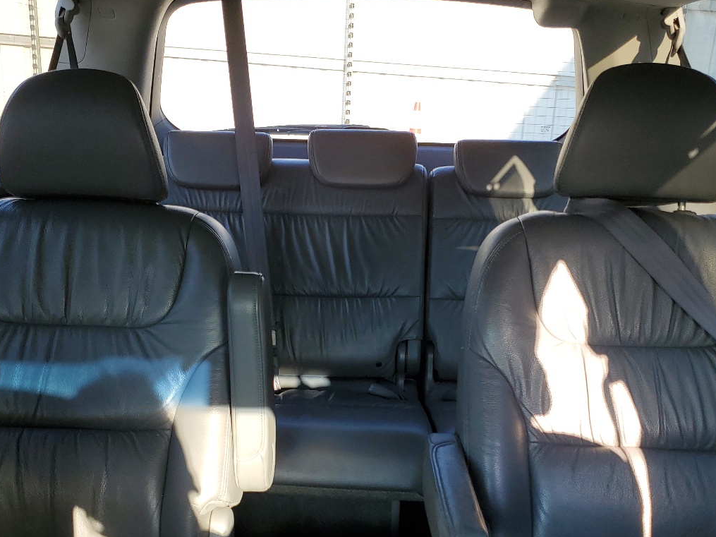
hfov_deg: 45.8
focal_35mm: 41
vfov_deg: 34.8
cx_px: 342
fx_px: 848
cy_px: 363
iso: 50
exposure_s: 1/143
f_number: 1.5
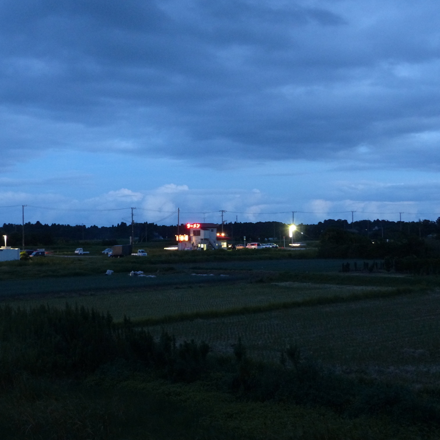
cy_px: 222
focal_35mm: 54
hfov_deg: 31.6
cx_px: 191
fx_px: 777
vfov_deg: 31.6
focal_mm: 8.1
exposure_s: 1/3.2
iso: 400
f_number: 2.8
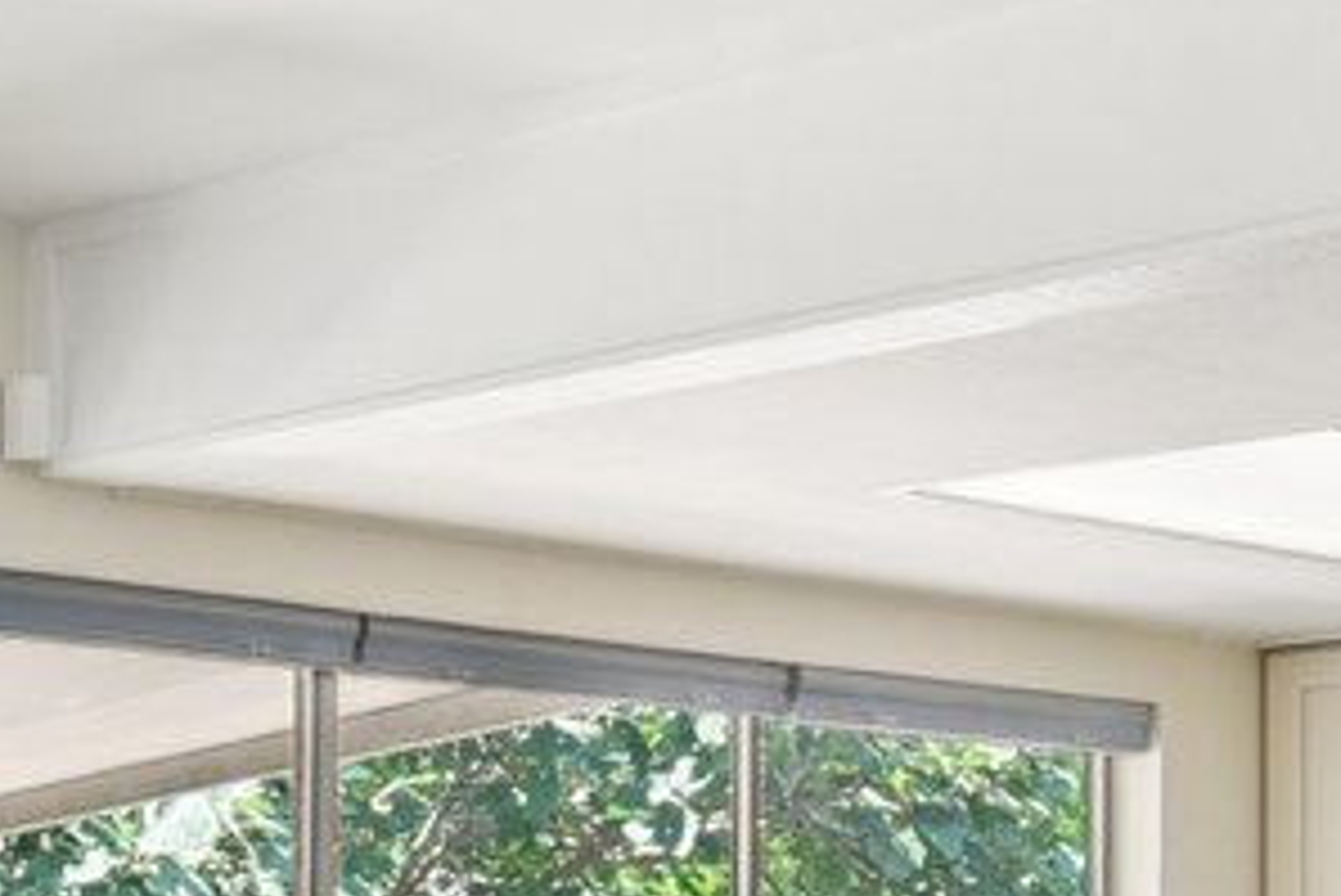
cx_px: -652
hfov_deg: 16.9
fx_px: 4099
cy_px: 1177
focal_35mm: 110
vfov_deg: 12.1
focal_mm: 16
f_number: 8
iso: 800
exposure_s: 1/15
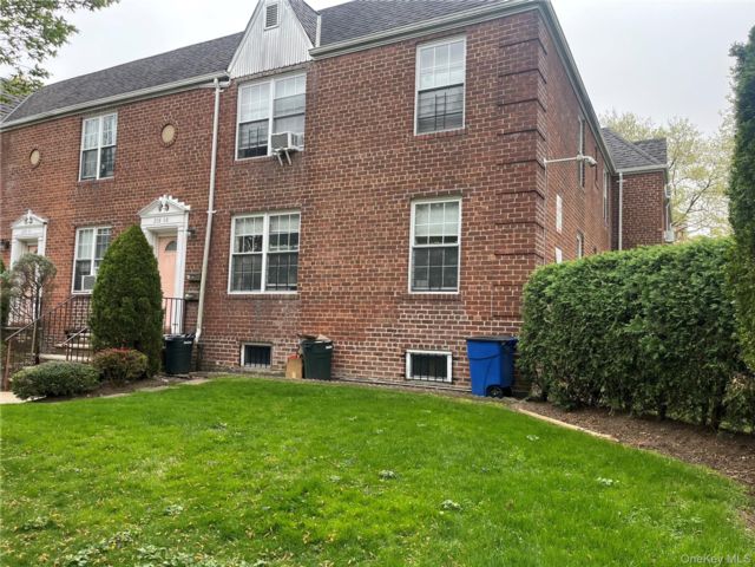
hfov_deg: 67.3
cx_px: 378
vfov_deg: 53.1
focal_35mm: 26
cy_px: 284
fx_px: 567
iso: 50
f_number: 1.6
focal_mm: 5.1
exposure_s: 1/657
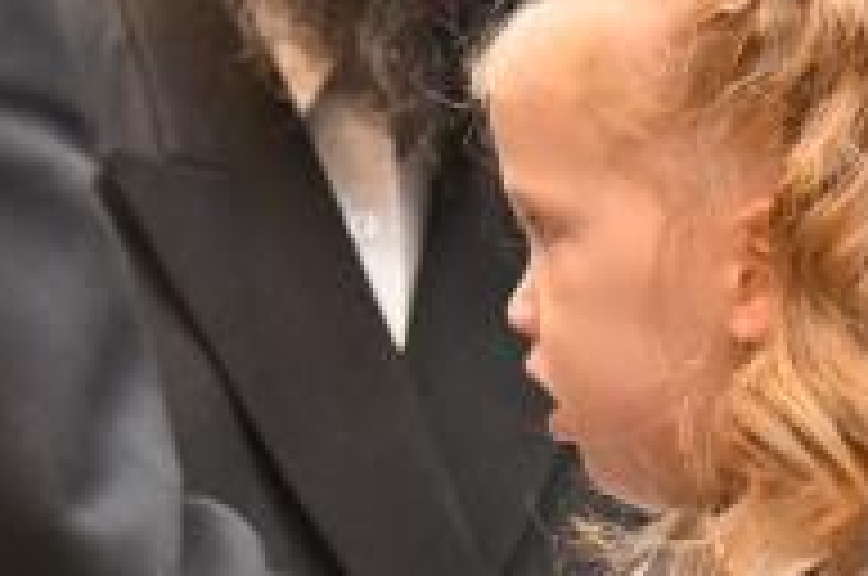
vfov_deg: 2.6
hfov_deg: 3.9
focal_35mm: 521
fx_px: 12541
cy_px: -191
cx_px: 1201
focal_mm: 98
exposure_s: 1/200
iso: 1000
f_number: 4
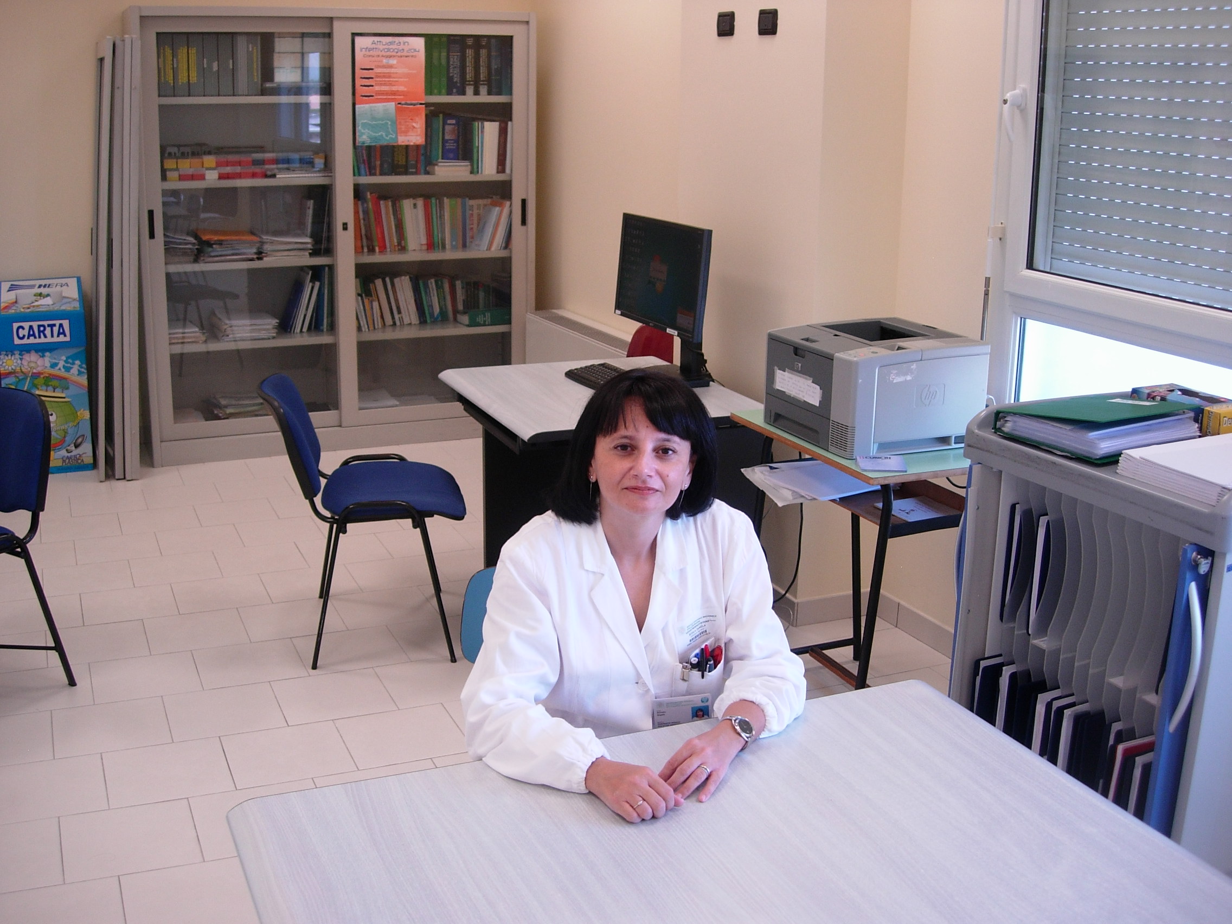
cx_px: 616
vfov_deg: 37.7
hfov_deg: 49.0
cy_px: 462
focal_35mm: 38
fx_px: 1352
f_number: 2.8
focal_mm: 7.8
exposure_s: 1/60.4
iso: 79
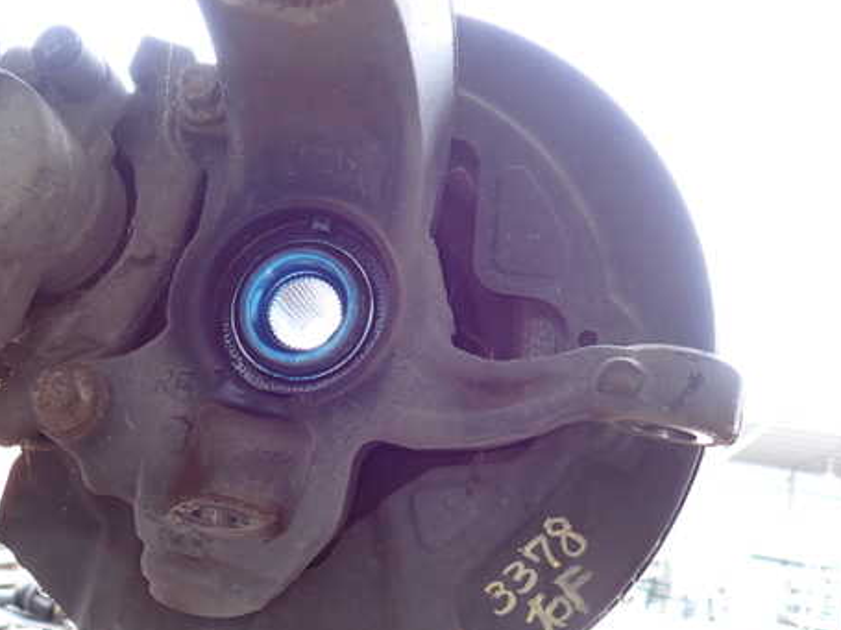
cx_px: 340
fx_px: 802
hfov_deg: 55.0
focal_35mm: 33
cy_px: 364
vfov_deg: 42.8
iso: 125
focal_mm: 4.5
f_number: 2
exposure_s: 1/60
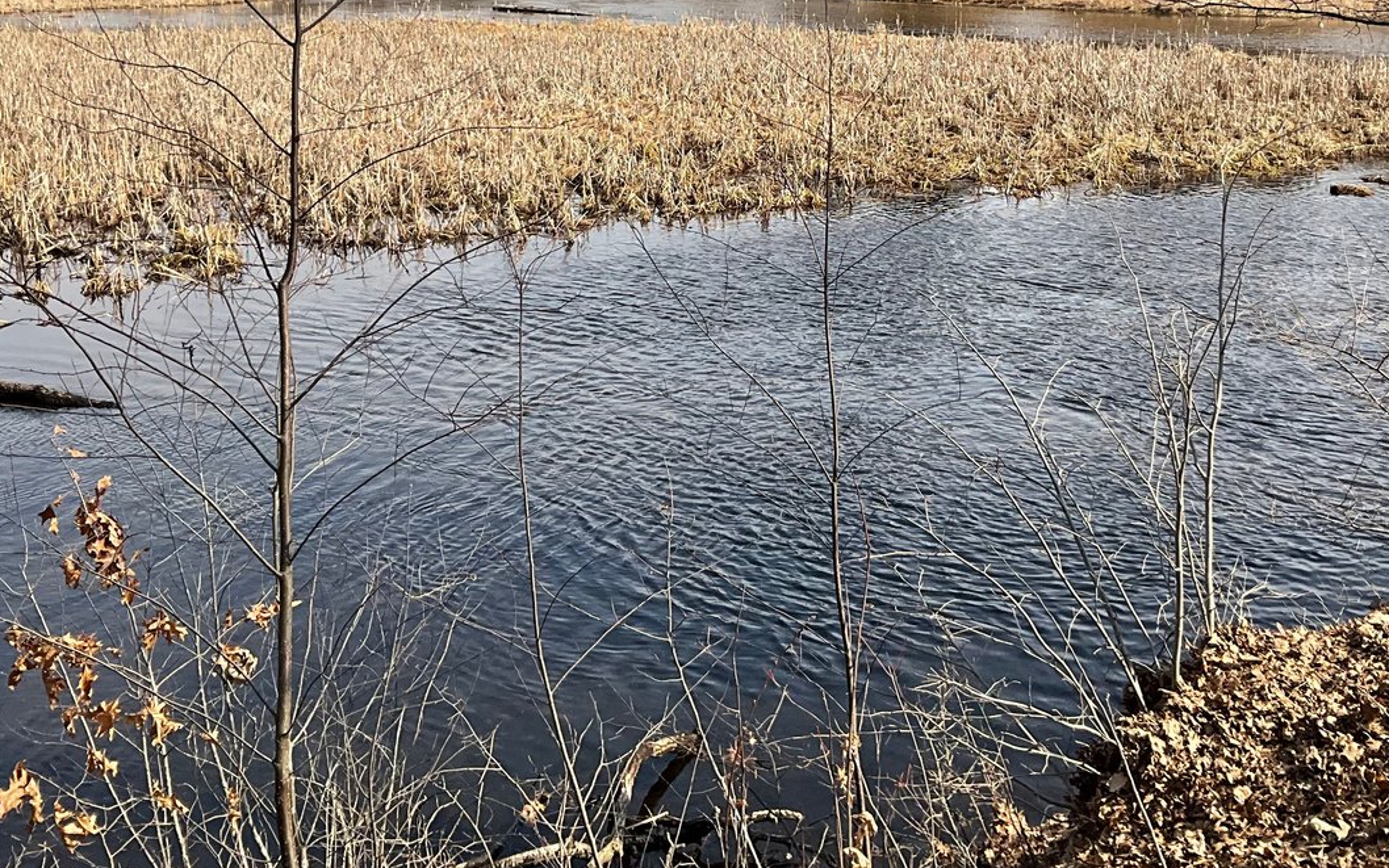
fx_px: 1666
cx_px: 750
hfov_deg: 45.2
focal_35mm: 44
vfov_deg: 28.4
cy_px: 128
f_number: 1.8
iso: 25
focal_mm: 3
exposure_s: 1/1912
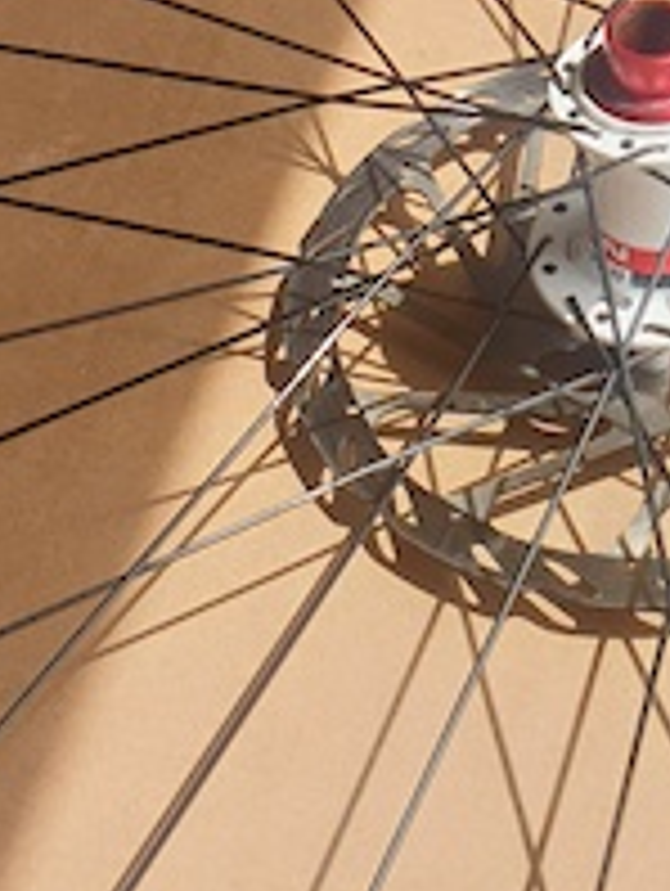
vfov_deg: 17.2
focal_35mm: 105
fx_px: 2704
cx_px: 666
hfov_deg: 13.9
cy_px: -364
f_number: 2.4
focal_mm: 4.3
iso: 50
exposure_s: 1/538
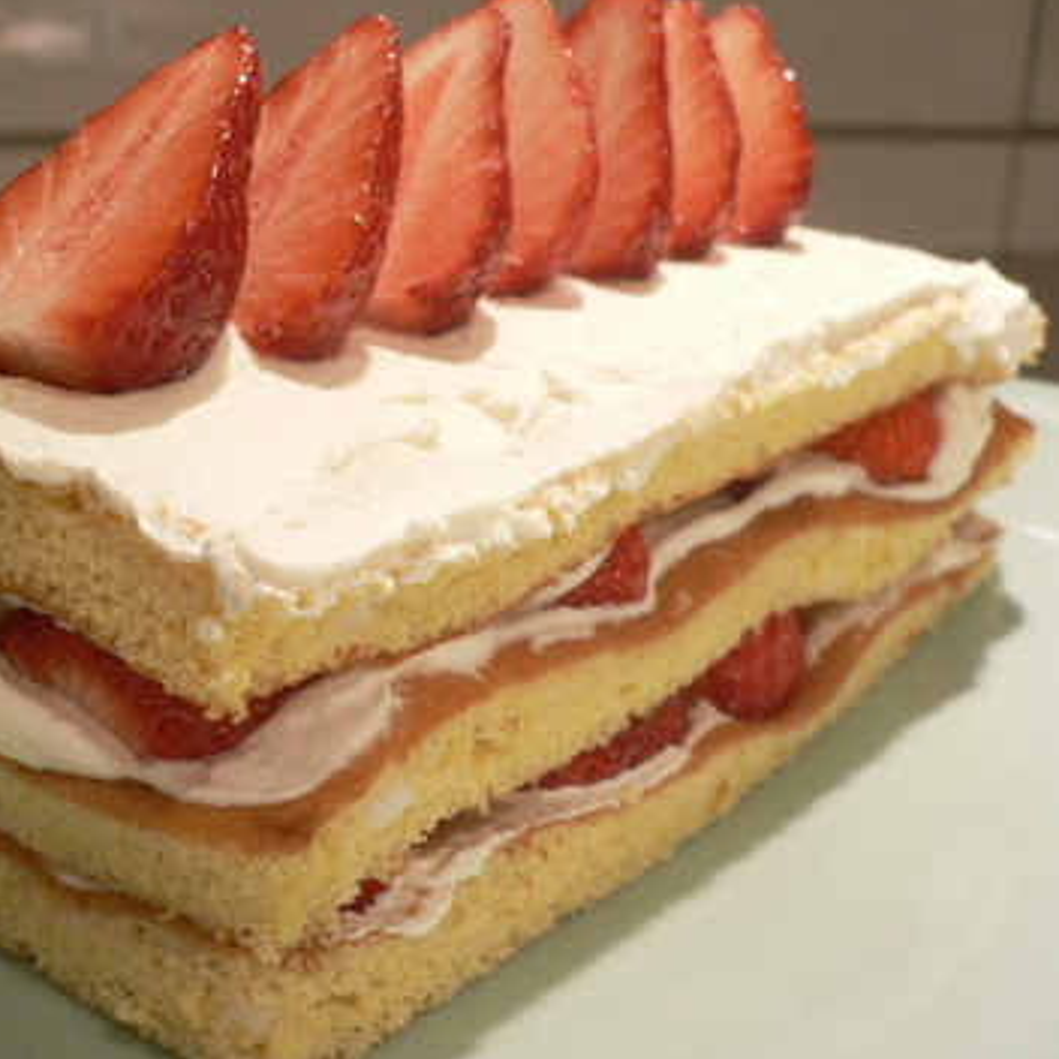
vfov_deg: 38.3
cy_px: 525
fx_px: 1523
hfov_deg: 38.1
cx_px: 385
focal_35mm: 44
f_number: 2.8
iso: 100
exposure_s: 1/25
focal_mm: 5.8
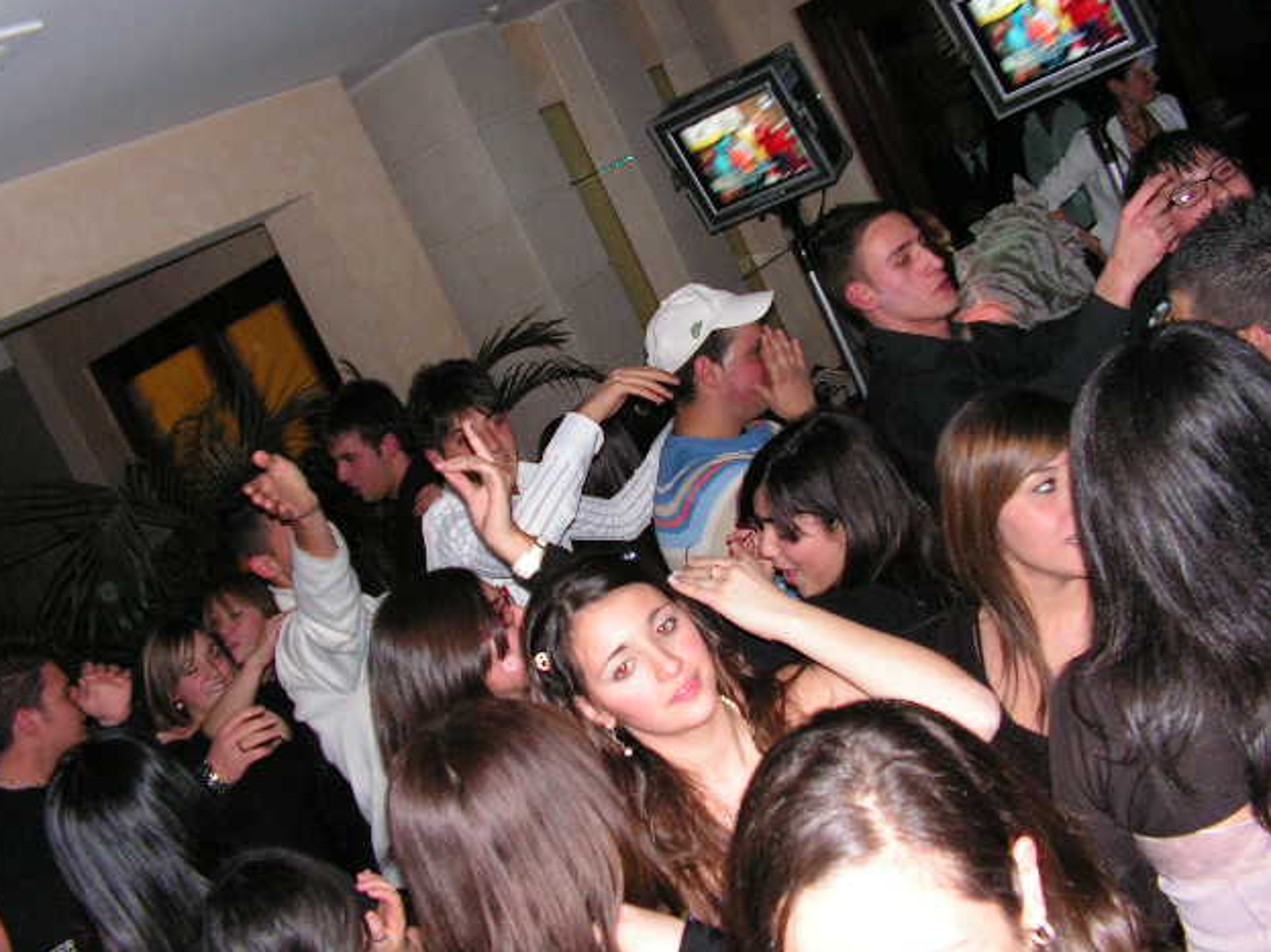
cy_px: 467
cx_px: 641
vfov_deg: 38.7
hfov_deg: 50.1
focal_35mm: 37
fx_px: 1358
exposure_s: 1/40
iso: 200
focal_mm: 6
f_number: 3.2
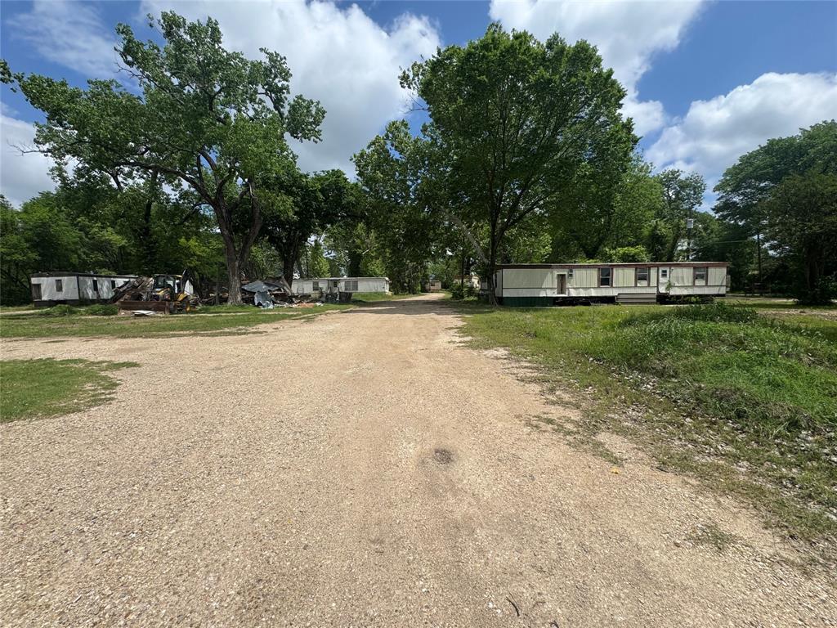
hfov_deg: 102.1
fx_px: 339
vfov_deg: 85.7
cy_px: 314
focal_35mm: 14
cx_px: 418
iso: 50
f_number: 2.2
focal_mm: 2.22
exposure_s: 1/3546
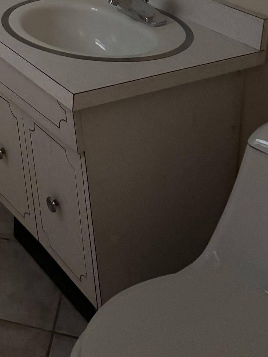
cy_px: -56
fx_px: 629
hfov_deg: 22.9
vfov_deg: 28.2
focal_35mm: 61
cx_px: -14
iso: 1000
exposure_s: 1/30
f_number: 1.6
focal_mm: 5.96
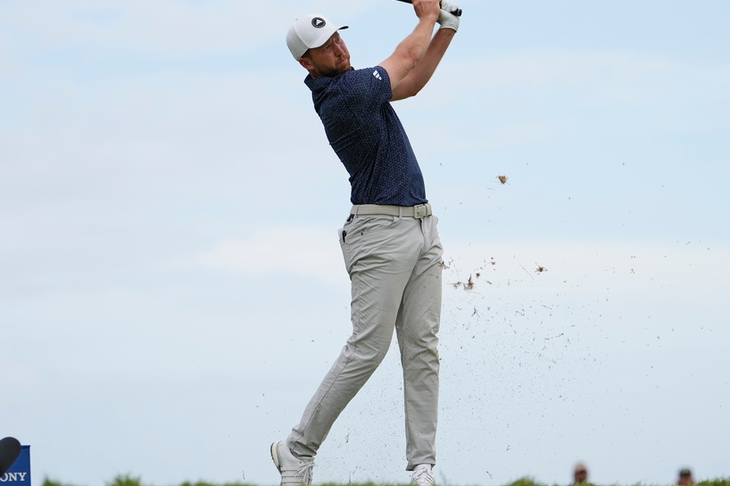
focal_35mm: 169
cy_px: 202
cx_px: 374
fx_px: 3426
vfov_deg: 8.1
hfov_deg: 12.2
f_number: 2
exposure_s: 1/10000
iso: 400
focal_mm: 90
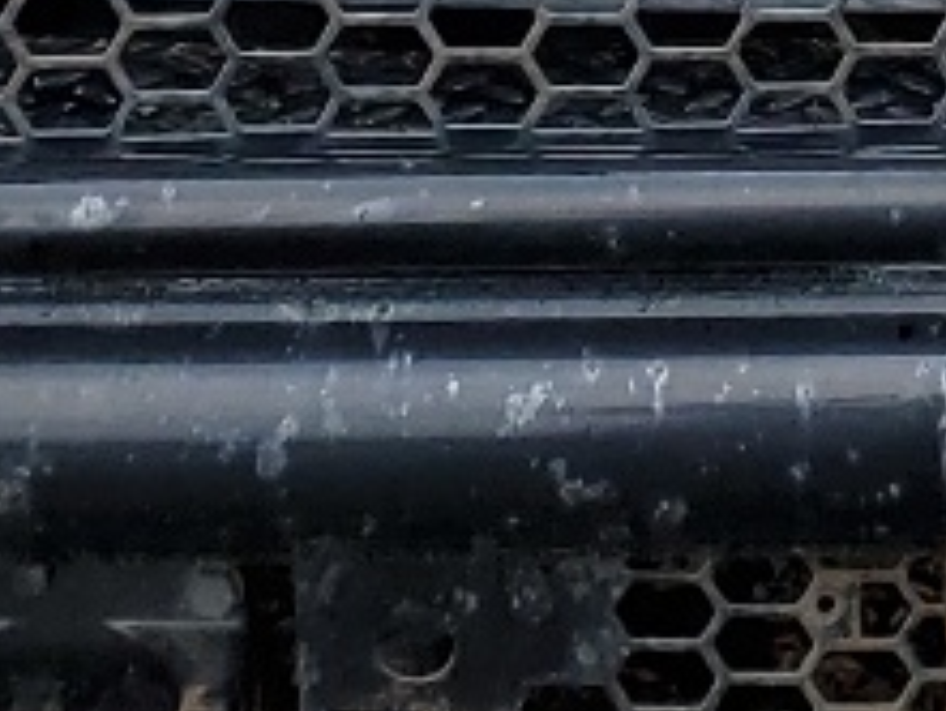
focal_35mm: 188
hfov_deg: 10.4
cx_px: 912
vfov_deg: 7.6
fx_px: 5141
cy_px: -630
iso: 50
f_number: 1.5
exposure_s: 1/2000
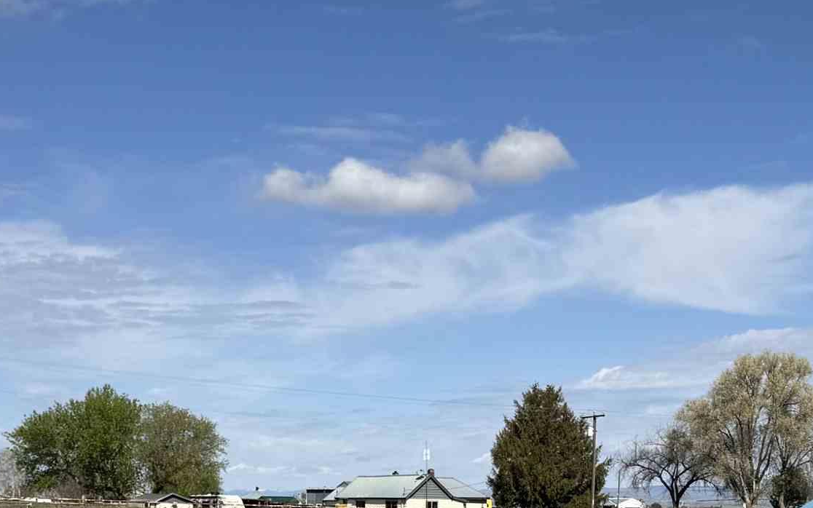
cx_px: 423
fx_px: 1551
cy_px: 650
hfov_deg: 29.4
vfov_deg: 17.5
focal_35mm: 70
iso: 80
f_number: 1.78
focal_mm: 6.76
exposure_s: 1/7092
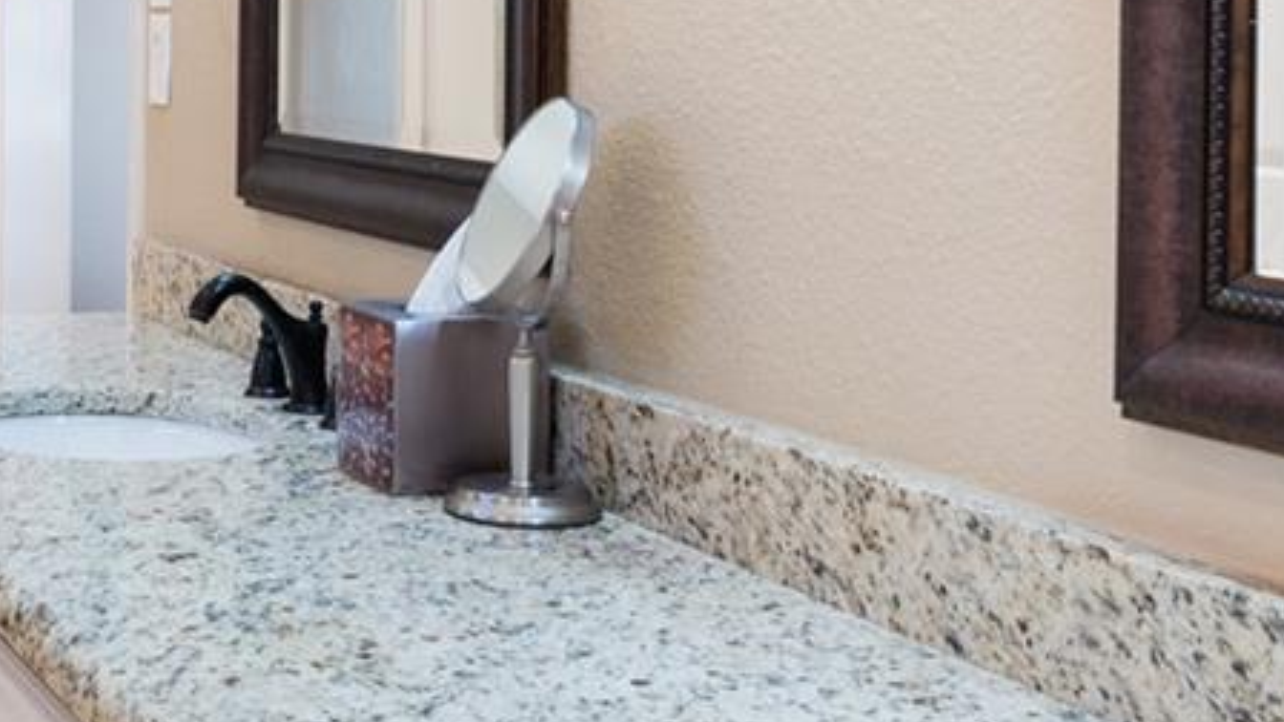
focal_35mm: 67
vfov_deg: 17.6
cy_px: 34
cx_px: -11
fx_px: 2281
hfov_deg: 29.3
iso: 400
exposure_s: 1/5
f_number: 8
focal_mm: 14
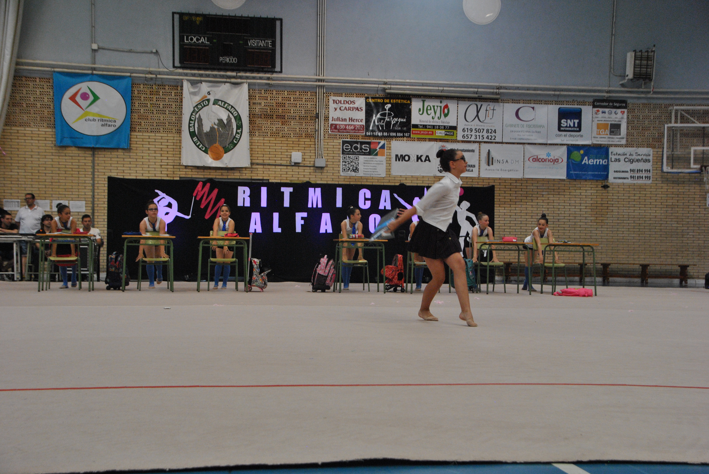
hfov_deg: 38.8
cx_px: 354
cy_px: 237
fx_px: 1006
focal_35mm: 51
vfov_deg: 26.6
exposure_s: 1/160
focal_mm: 34
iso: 800
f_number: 6.3
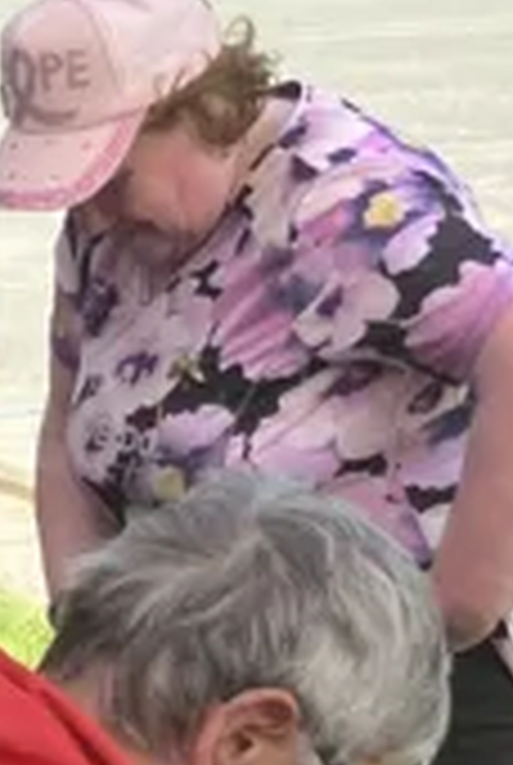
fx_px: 3491
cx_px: -1215
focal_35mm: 164
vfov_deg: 12.5
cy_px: 212
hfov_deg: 7.1
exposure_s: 1/368
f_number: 1.8
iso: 32
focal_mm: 3.99
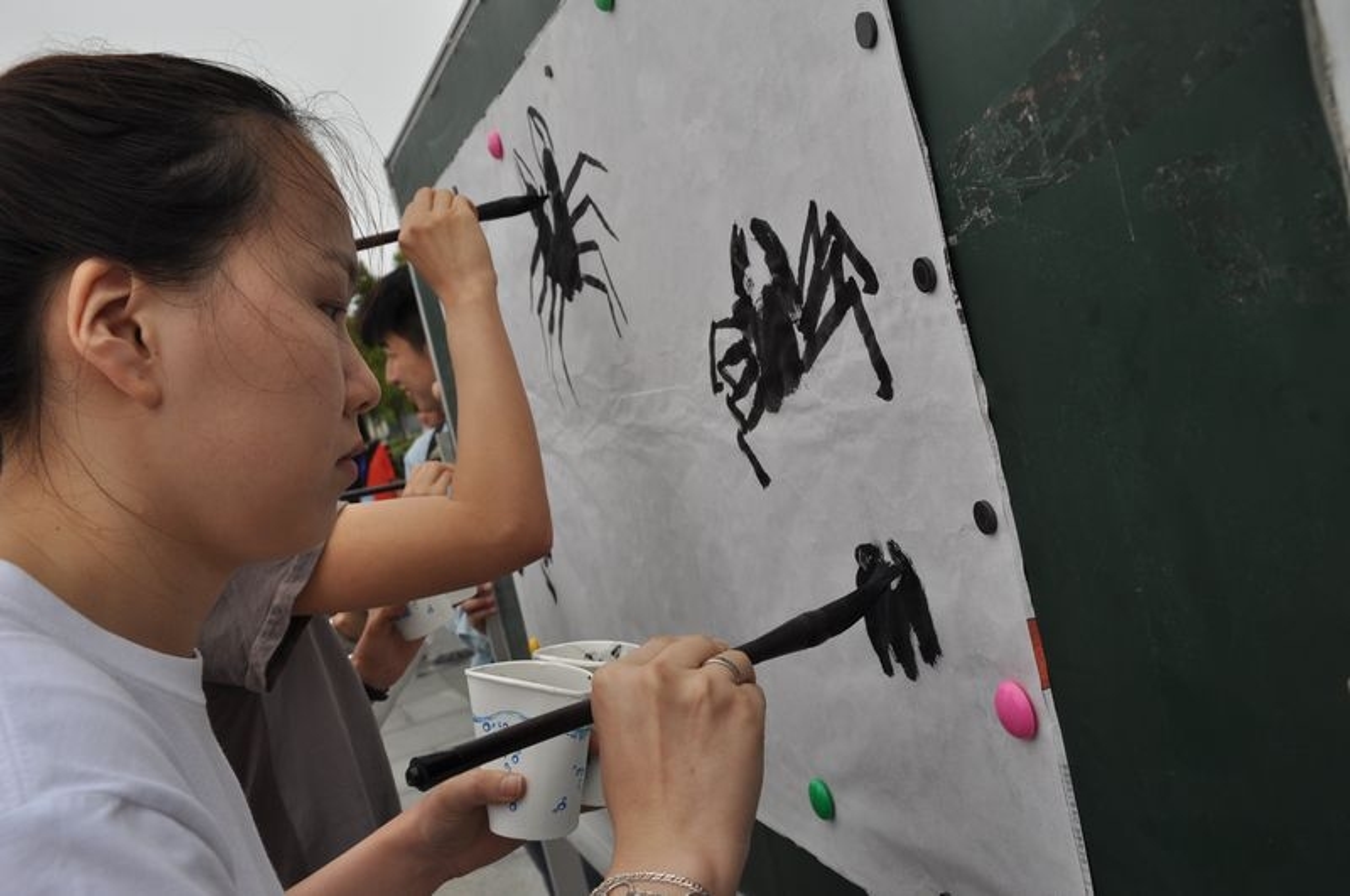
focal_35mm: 36
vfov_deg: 36.8
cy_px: 448
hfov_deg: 53.2
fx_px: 1348
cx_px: 675
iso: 200
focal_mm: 24
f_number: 7.1
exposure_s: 1/640
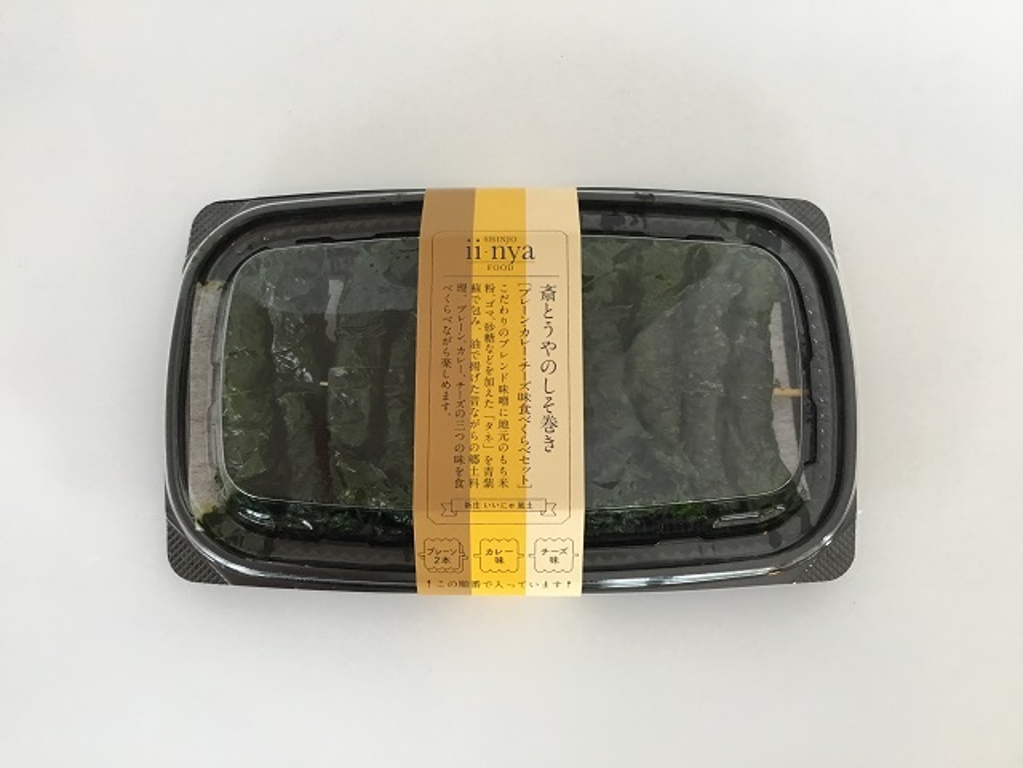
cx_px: 512
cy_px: 384
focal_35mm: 31
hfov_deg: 58.4
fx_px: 916
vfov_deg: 45.4
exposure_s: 1/30
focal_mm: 3.3
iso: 32
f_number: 2.4
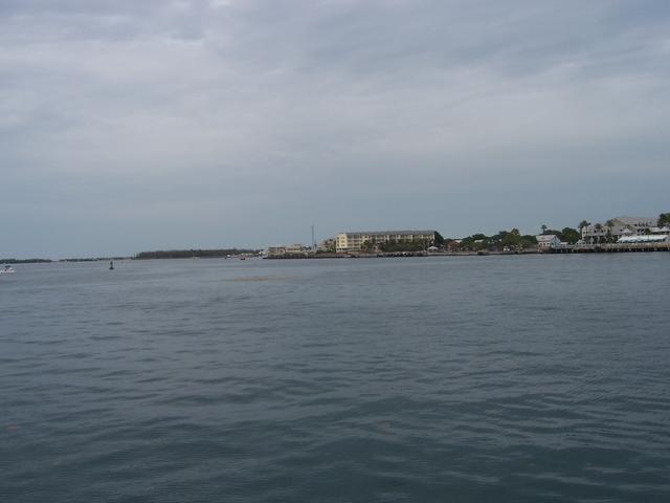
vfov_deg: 39.7
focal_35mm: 36
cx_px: 335
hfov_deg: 51.4
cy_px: 252
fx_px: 697
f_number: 4.8
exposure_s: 1/750
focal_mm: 6
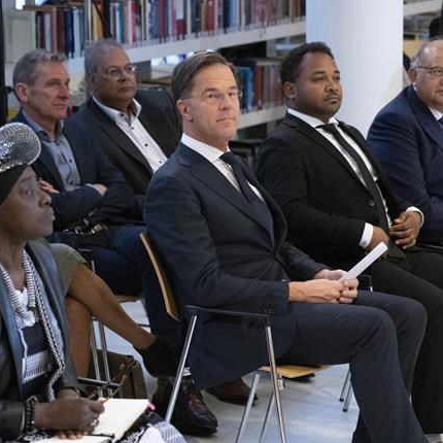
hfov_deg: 12.9
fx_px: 1955
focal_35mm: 135
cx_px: 213
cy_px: 222
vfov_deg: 12.9
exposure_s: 1/320
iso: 12800
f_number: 4.5
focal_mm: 105
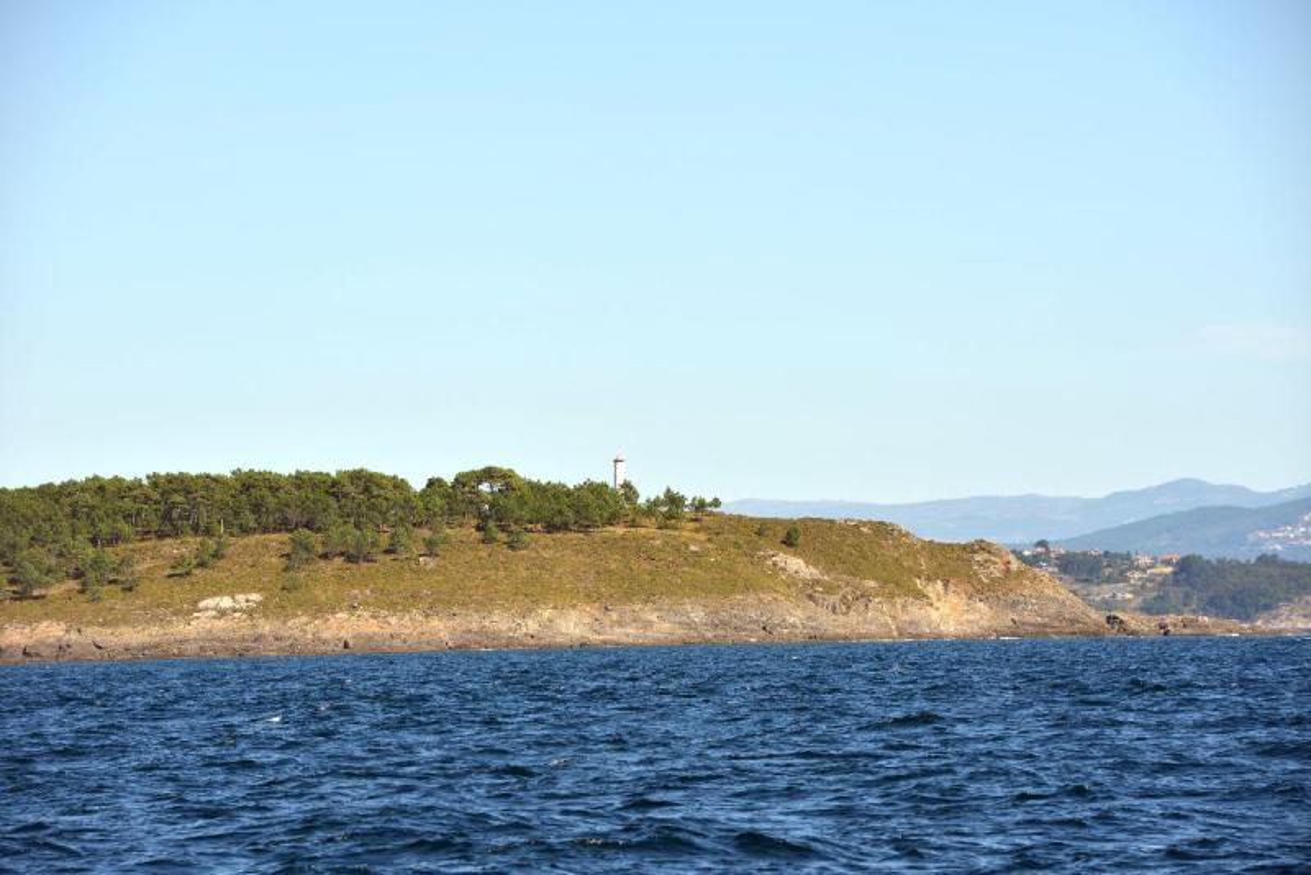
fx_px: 7286
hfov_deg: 10.3
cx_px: 656
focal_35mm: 200
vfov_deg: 6.9
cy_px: 438
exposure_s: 1/400
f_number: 10
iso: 160
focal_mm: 200
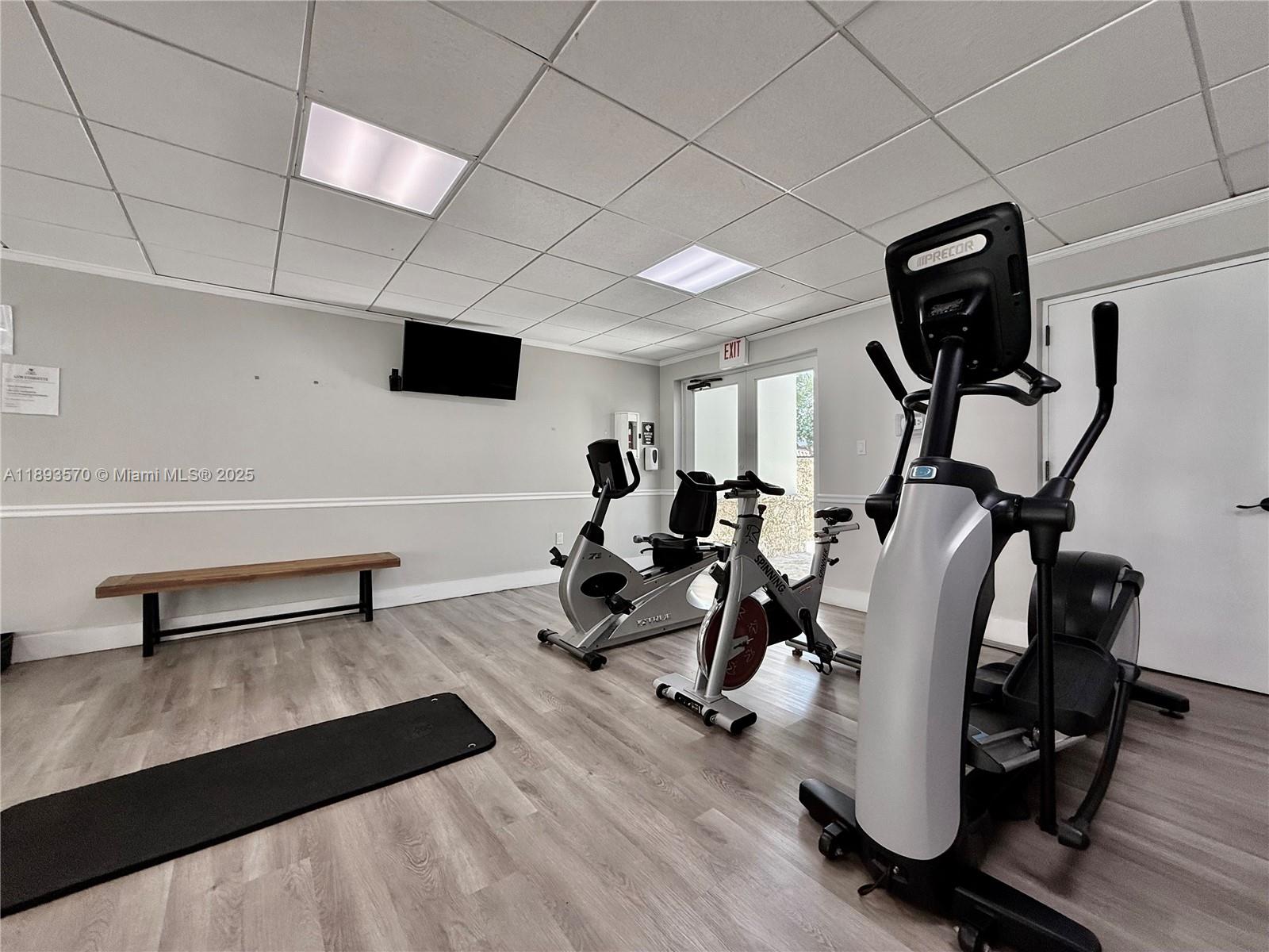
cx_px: 634
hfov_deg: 102.1
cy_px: 476
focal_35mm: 14
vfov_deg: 85.7
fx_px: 513
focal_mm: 2.22
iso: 100
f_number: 2.2
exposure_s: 1/120
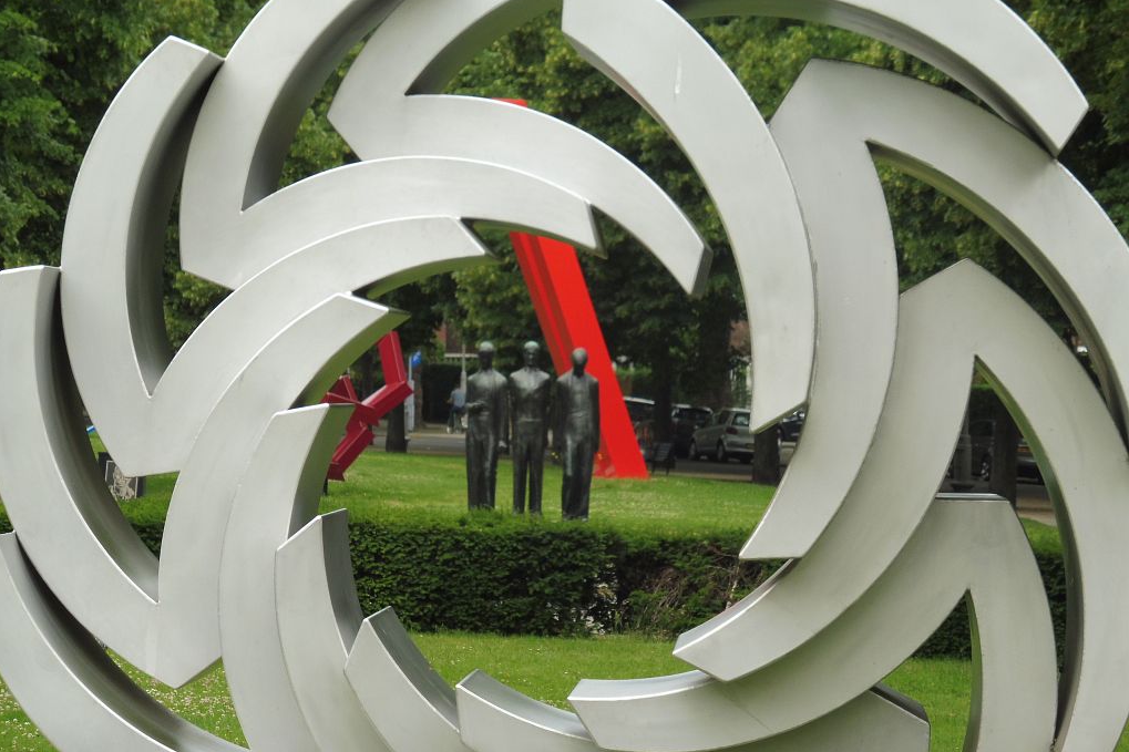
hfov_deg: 11.2
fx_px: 5769
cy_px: 346
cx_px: 563
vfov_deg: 7.5
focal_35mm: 184
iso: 100
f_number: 6.3
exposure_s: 1/125
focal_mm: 31.3
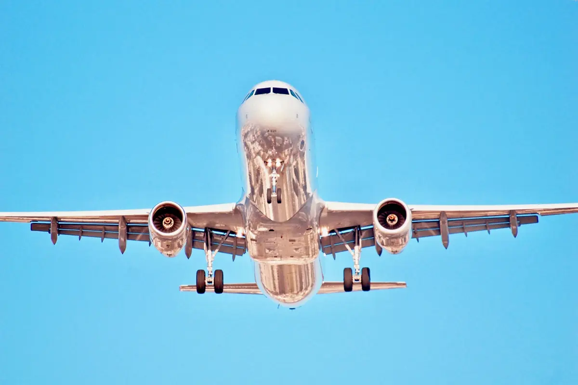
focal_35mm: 450
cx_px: 289
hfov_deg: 4.6
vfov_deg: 3.1
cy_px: 192
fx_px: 7224
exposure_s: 1/2000
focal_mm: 300
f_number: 5.6
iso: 250
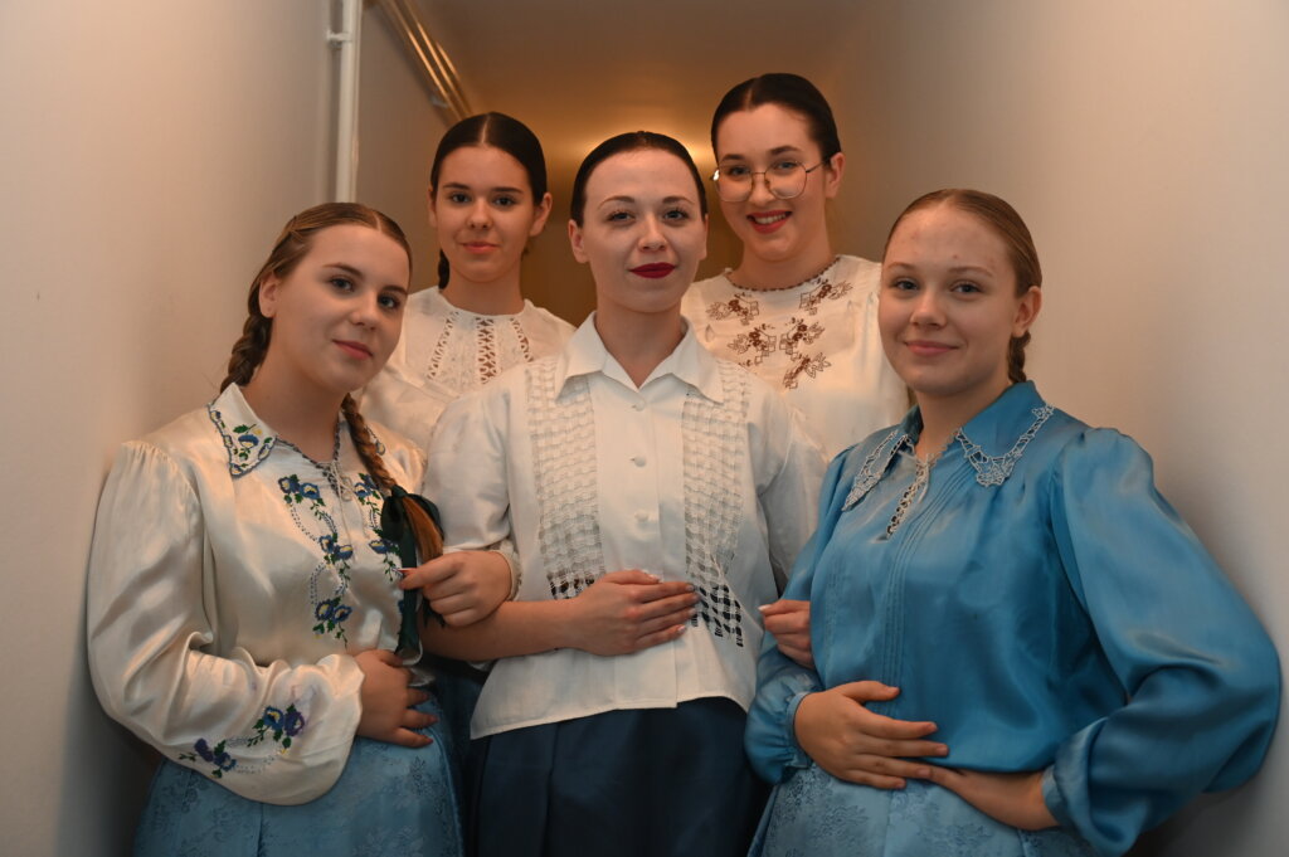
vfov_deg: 32.6
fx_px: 1467
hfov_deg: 47.4
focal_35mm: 41
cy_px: 428
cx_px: 644
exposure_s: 1/60
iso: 1400
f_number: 5
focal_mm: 41
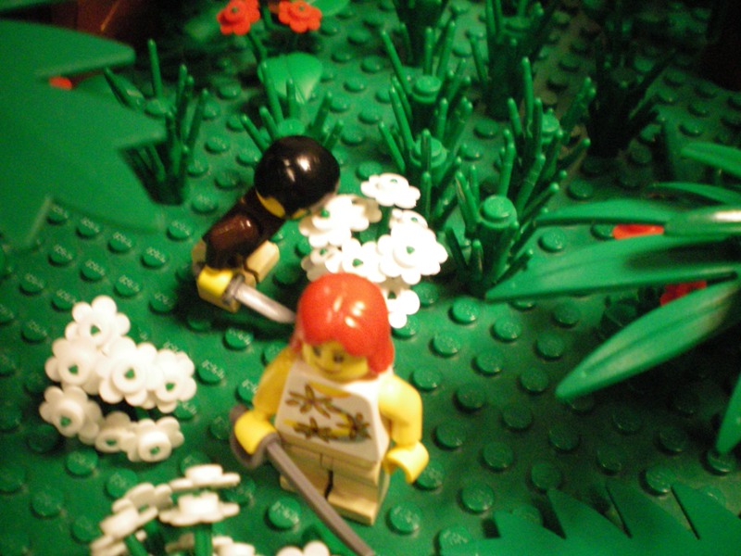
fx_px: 813
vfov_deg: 37.7
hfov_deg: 49.0
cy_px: 278
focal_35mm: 38
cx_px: 370
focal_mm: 6.3
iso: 400
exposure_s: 1/20
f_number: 3.1
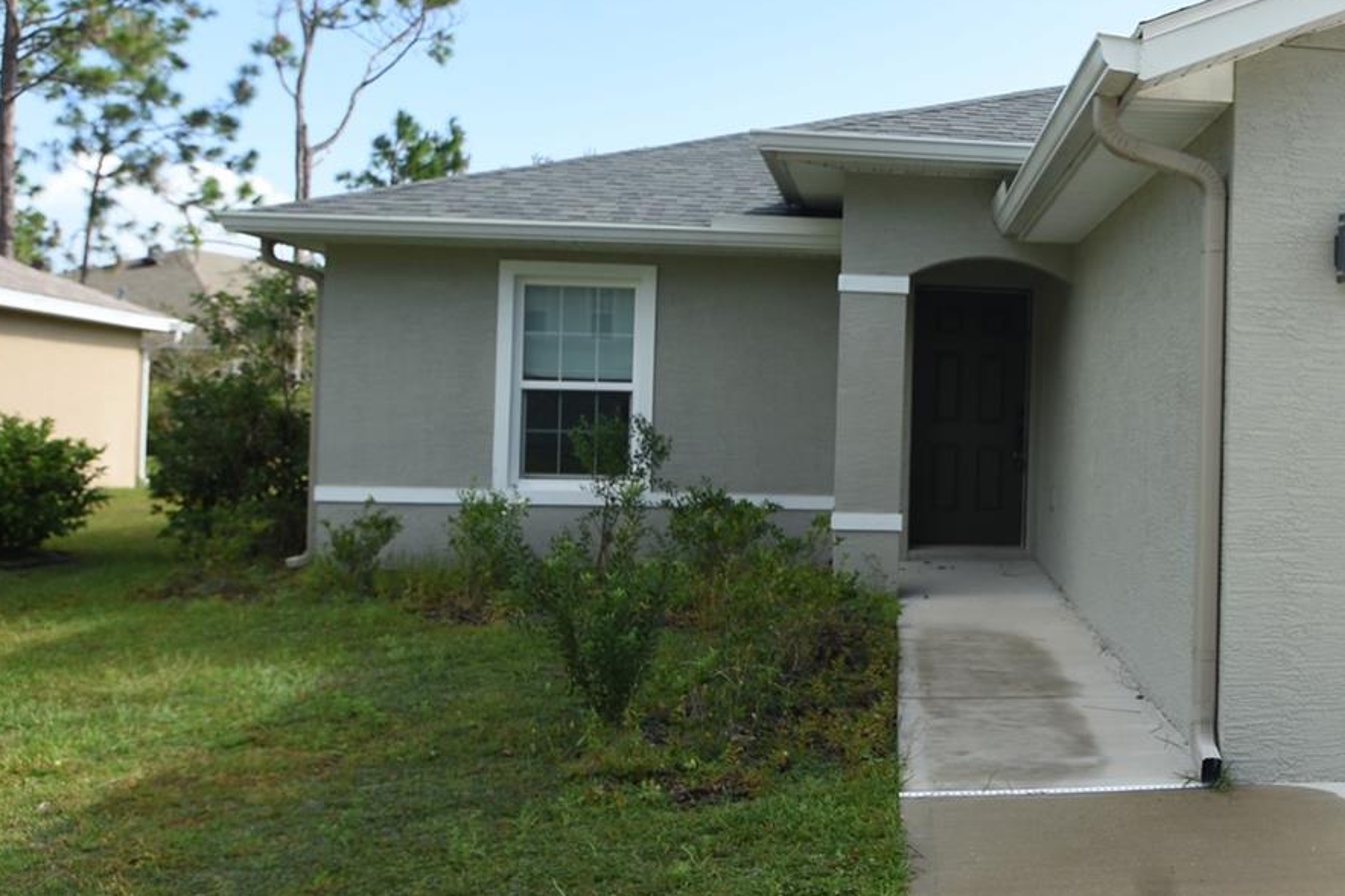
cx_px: 1127
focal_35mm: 38
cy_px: 423
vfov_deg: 35.0
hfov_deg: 47.2
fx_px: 1419
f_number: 7.1
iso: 100
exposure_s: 1/200
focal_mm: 14
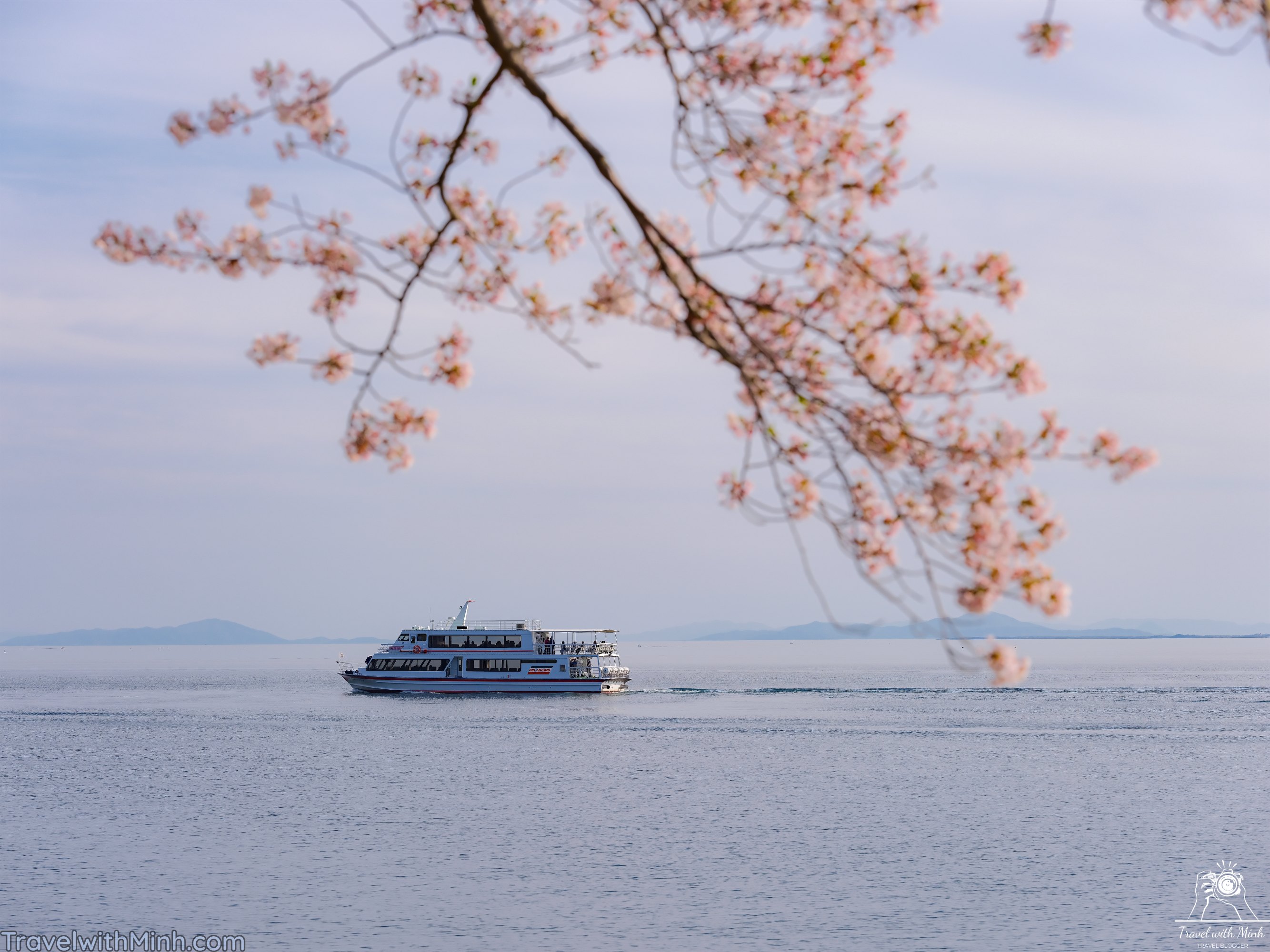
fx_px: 3192
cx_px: 635
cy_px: 476
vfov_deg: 17.0
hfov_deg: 22.5
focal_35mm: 87
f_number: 5.6
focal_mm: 110
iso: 200
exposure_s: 1/750
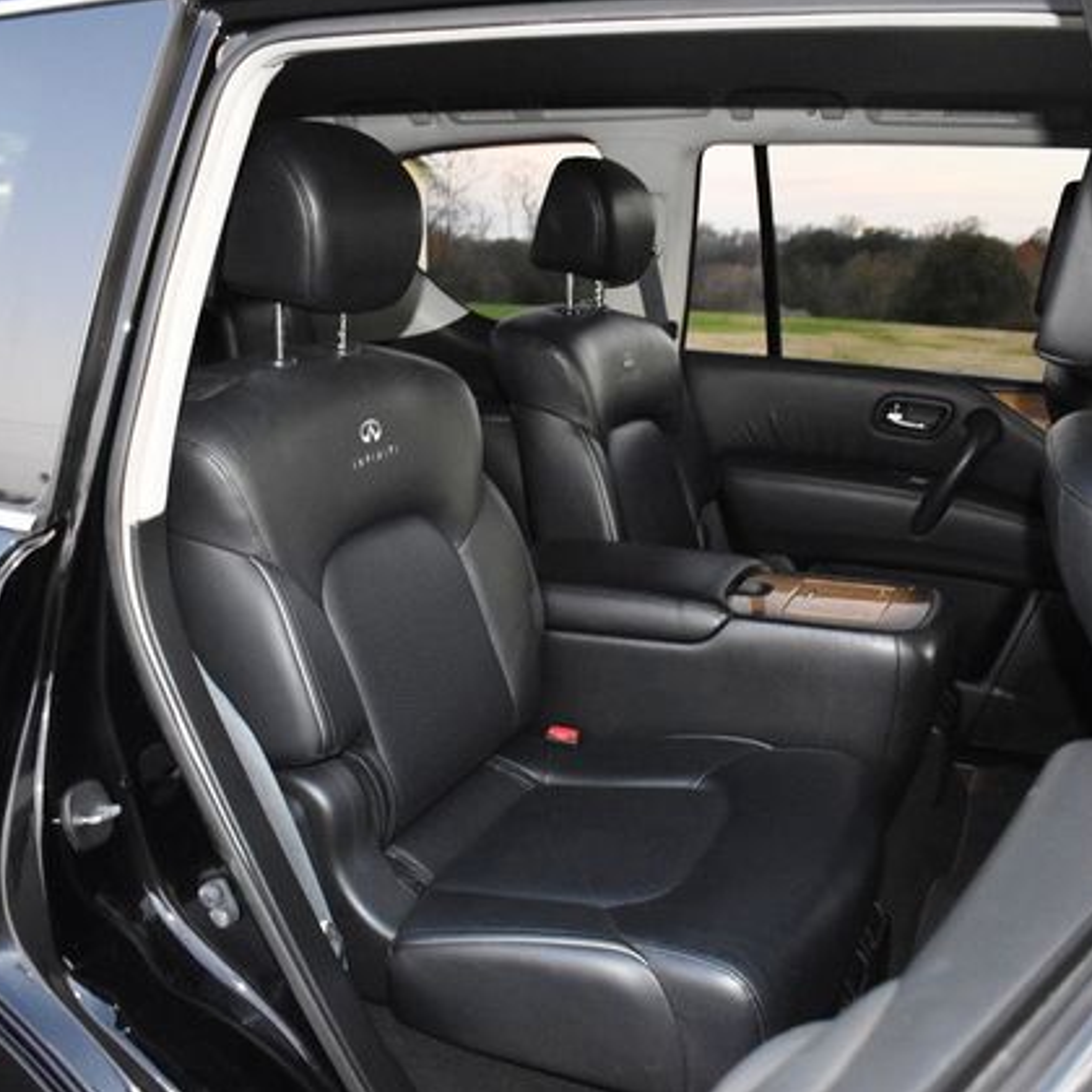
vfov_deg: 47.2
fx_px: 1249
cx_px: 541
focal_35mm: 35
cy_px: 540
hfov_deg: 47.2
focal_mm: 18
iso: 2500
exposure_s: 1/60
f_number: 3.5
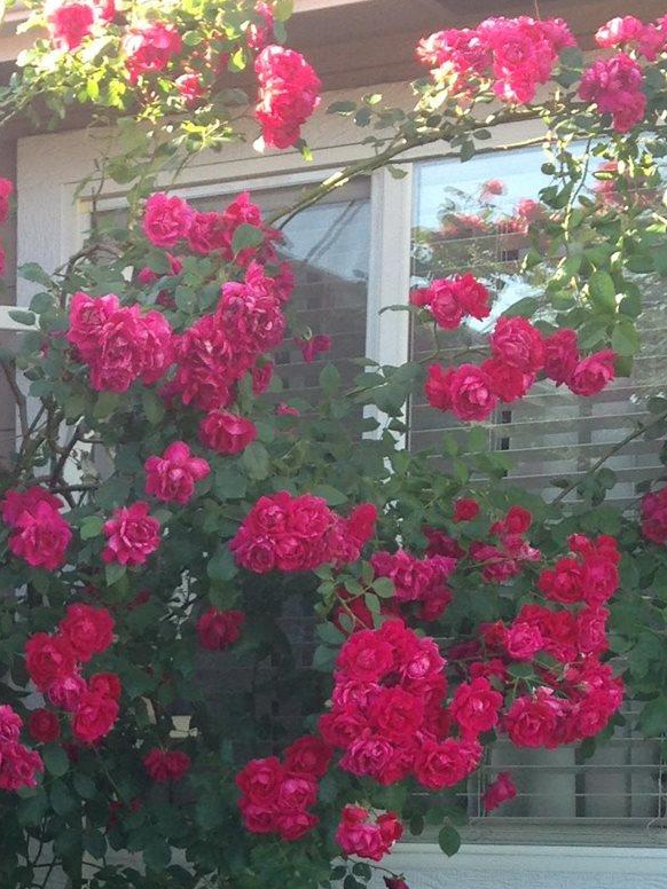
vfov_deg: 19.4
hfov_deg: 14.5
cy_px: 918
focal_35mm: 98
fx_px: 2518
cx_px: -166
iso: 64
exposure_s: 1/120
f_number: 2.4
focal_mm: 4.12
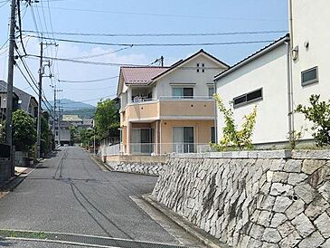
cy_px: 130
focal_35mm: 46
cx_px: 71
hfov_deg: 39.7
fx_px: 439
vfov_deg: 31.5
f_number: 1.8
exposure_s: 1/3300
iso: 20
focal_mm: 3.99
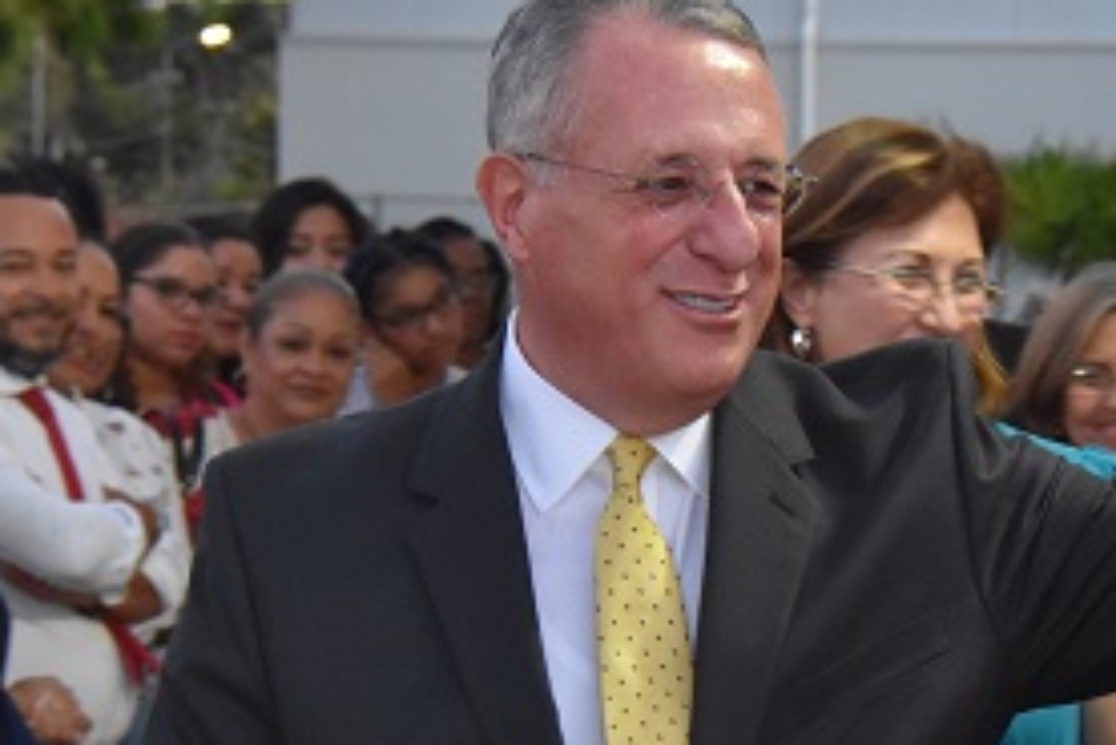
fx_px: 5242
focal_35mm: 169
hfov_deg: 12.1
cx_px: 681
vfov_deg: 8.1
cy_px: 511
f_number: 5.3
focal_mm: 52
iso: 2200
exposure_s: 1/60
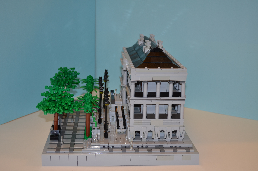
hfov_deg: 39.0
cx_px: 129
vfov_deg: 26.4
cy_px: 86
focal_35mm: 51
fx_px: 365
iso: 200
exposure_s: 1/30
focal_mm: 34
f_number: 5.6
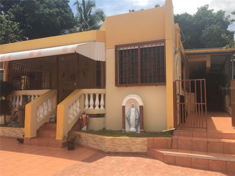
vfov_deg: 48.2
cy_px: 88
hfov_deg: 61.7
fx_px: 197
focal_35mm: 29
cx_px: 118
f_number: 2.2
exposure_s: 1/1374
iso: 25
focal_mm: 4.15
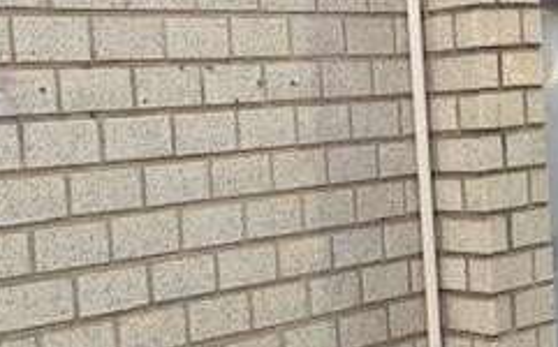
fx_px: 1124
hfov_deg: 27.8
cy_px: 220
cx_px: 340
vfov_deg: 17.5
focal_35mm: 74
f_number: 1.8
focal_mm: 3.99
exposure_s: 1/8
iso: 100
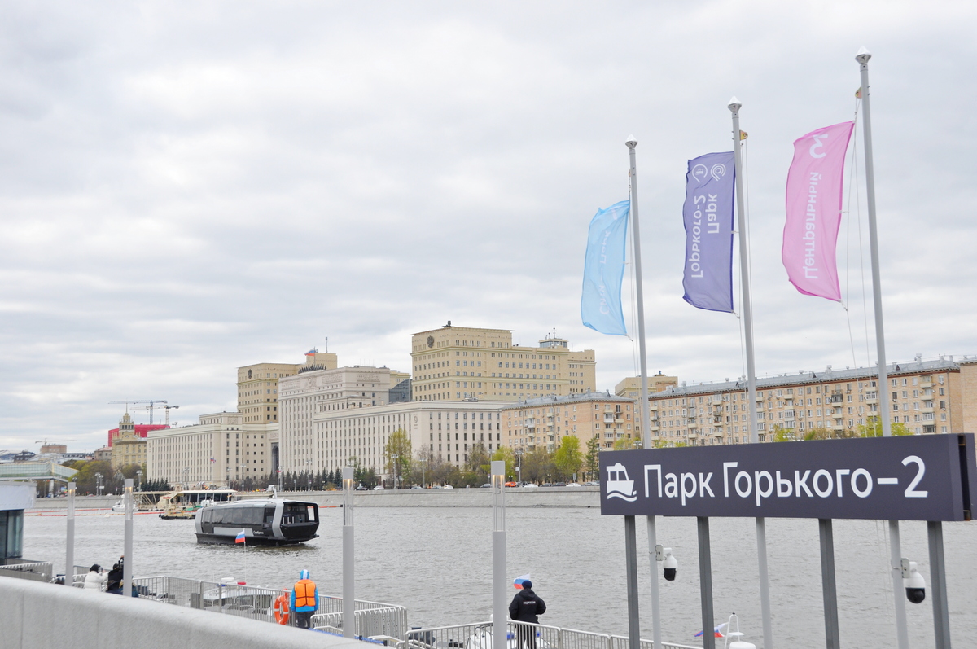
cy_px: 324
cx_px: 488
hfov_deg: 41.2
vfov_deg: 28.0
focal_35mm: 48
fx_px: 1301
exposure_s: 1/320
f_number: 9
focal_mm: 32
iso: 200
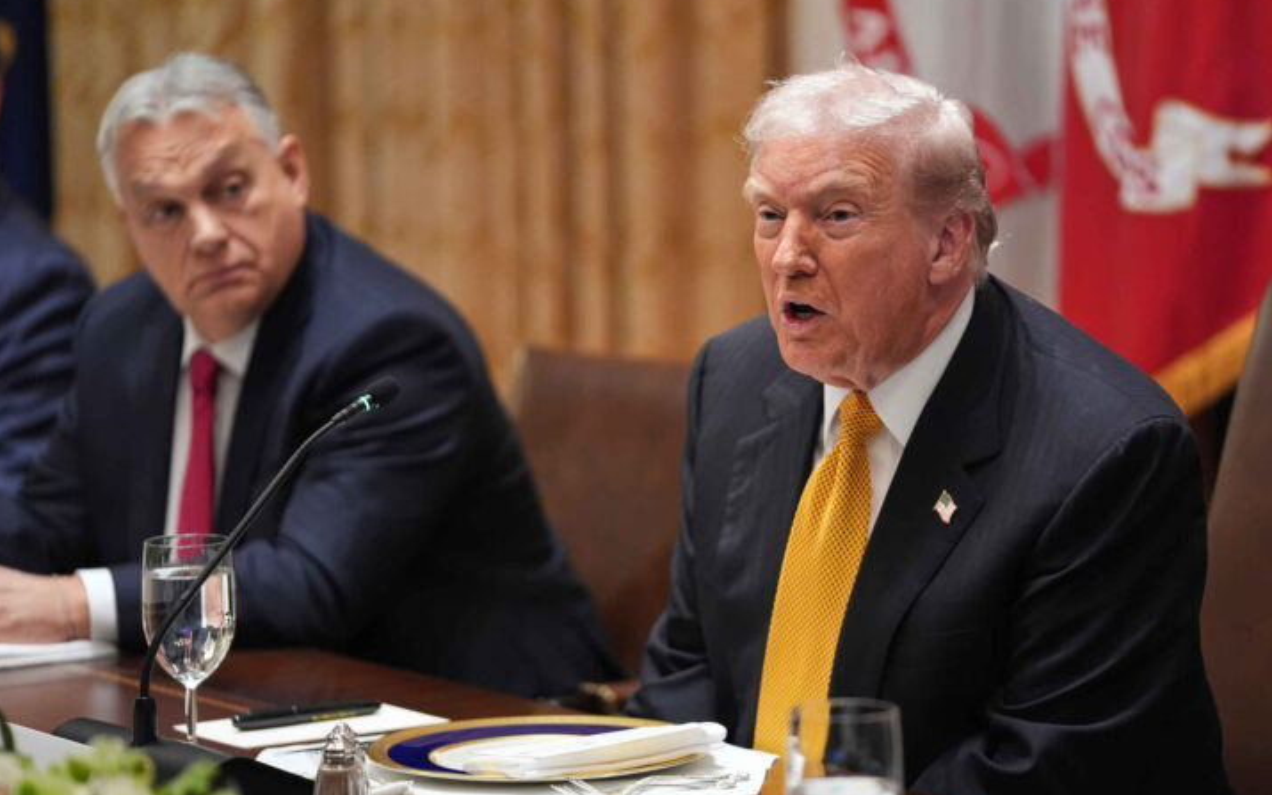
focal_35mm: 155
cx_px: 633
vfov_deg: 8.5
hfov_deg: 13.5
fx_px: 5374
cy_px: 414
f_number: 2.8
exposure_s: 1/250
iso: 3200
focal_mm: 151
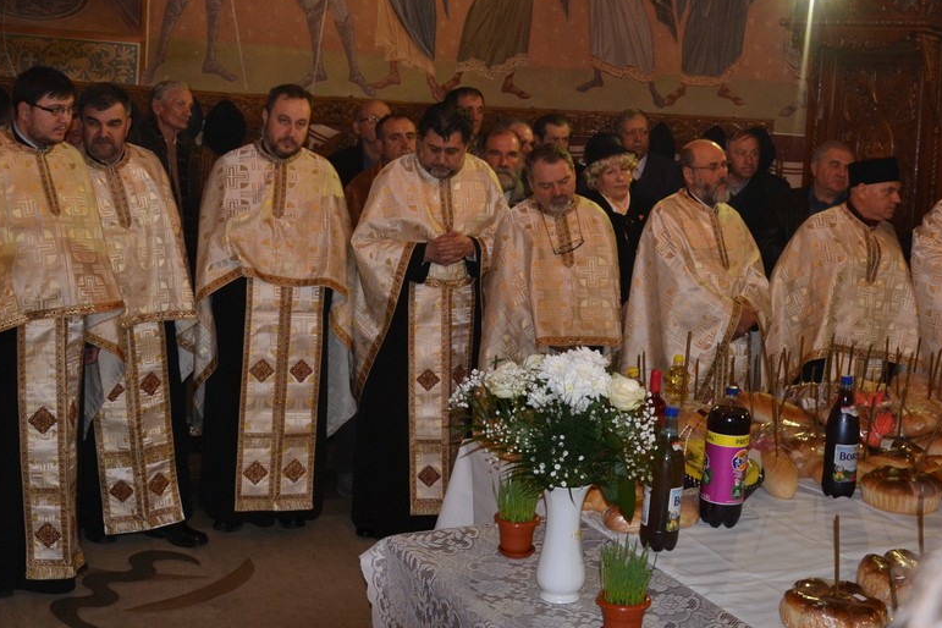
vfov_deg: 31.5
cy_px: 178
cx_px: 505
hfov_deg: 46.4
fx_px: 1099
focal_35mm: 42
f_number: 3.5
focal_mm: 18
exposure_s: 1/60
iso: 560
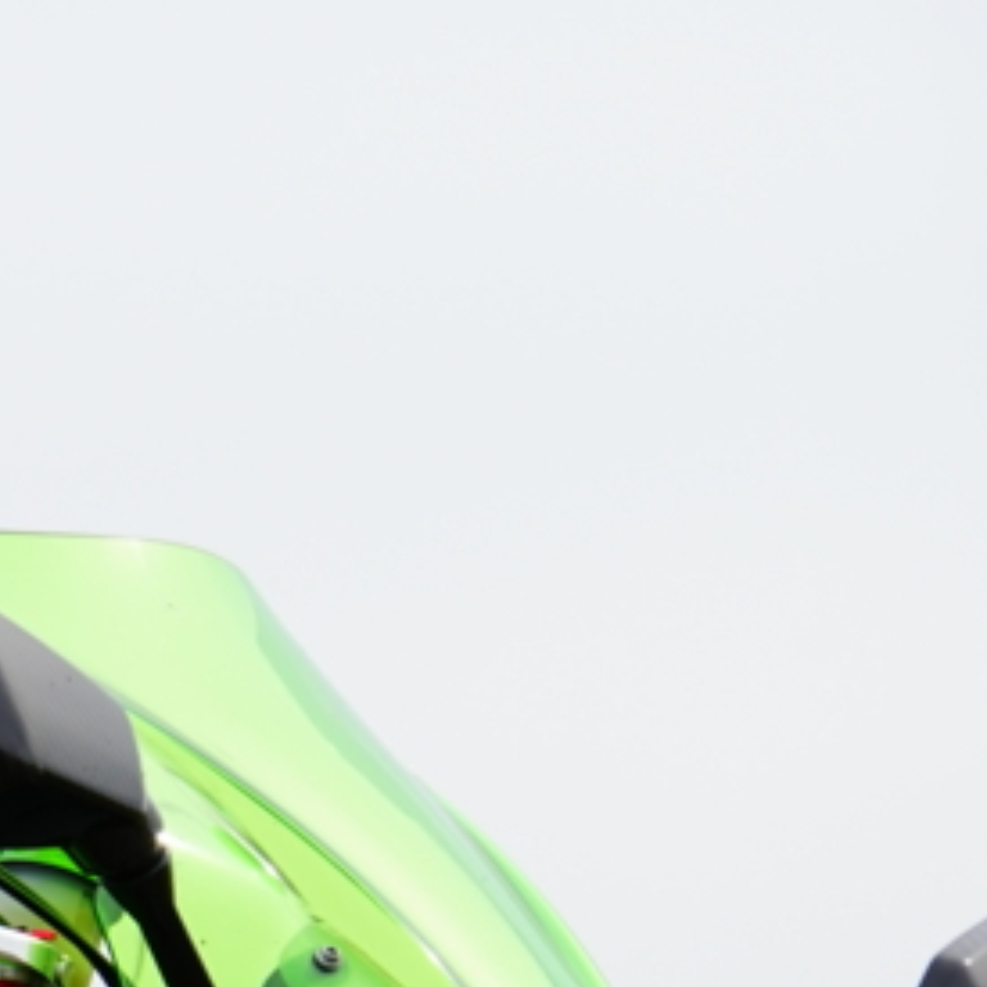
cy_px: 515
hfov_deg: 3.4
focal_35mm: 519
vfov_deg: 3.4
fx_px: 16742
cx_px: -406
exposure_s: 1/250
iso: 100
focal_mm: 140
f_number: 8
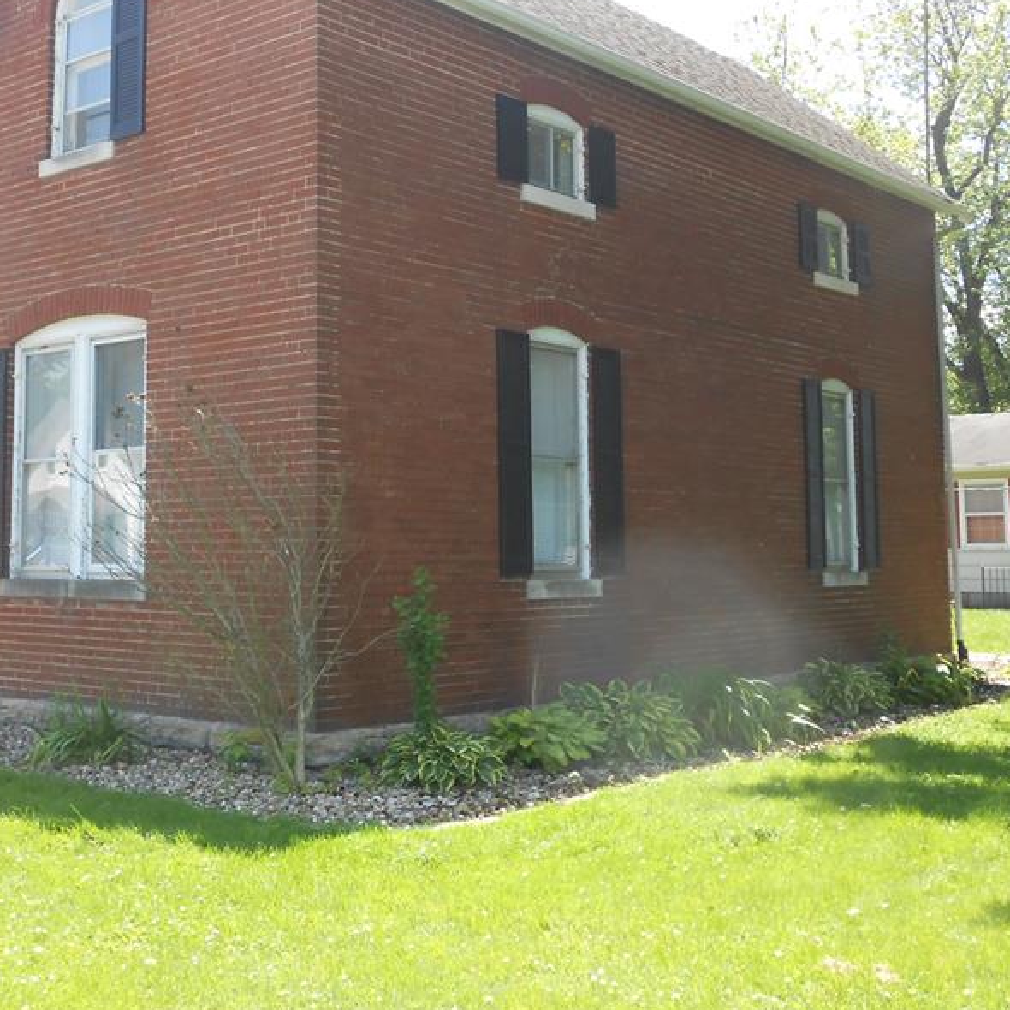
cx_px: 315
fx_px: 1518
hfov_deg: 36.3
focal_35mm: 46
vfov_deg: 36.7
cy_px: 416
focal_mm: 5.3
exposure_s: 1/160
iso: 80
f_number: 3.8
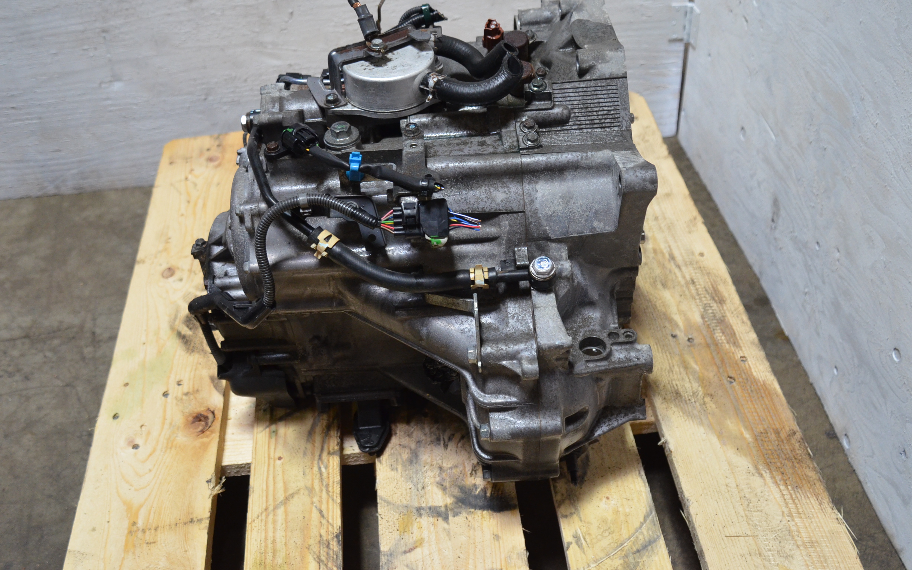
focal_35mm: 37
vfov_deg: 34.4
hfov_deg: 52.7
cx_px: 452
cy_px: 275
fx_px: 920
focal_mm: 24
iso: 1600
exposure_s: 1/200
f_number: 3.5
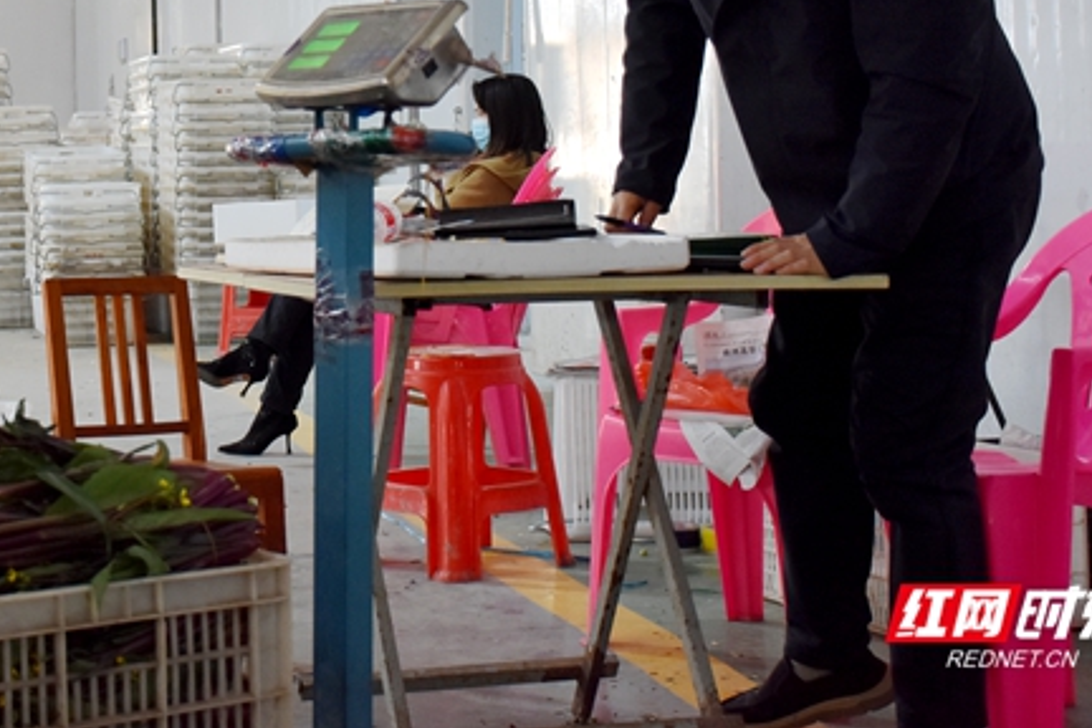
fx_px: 2273
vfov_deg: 17.9
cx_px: 217
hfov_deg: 26.5
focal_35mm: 75
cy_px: 57
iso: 800
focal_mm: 27
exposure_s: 1/60
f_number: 4
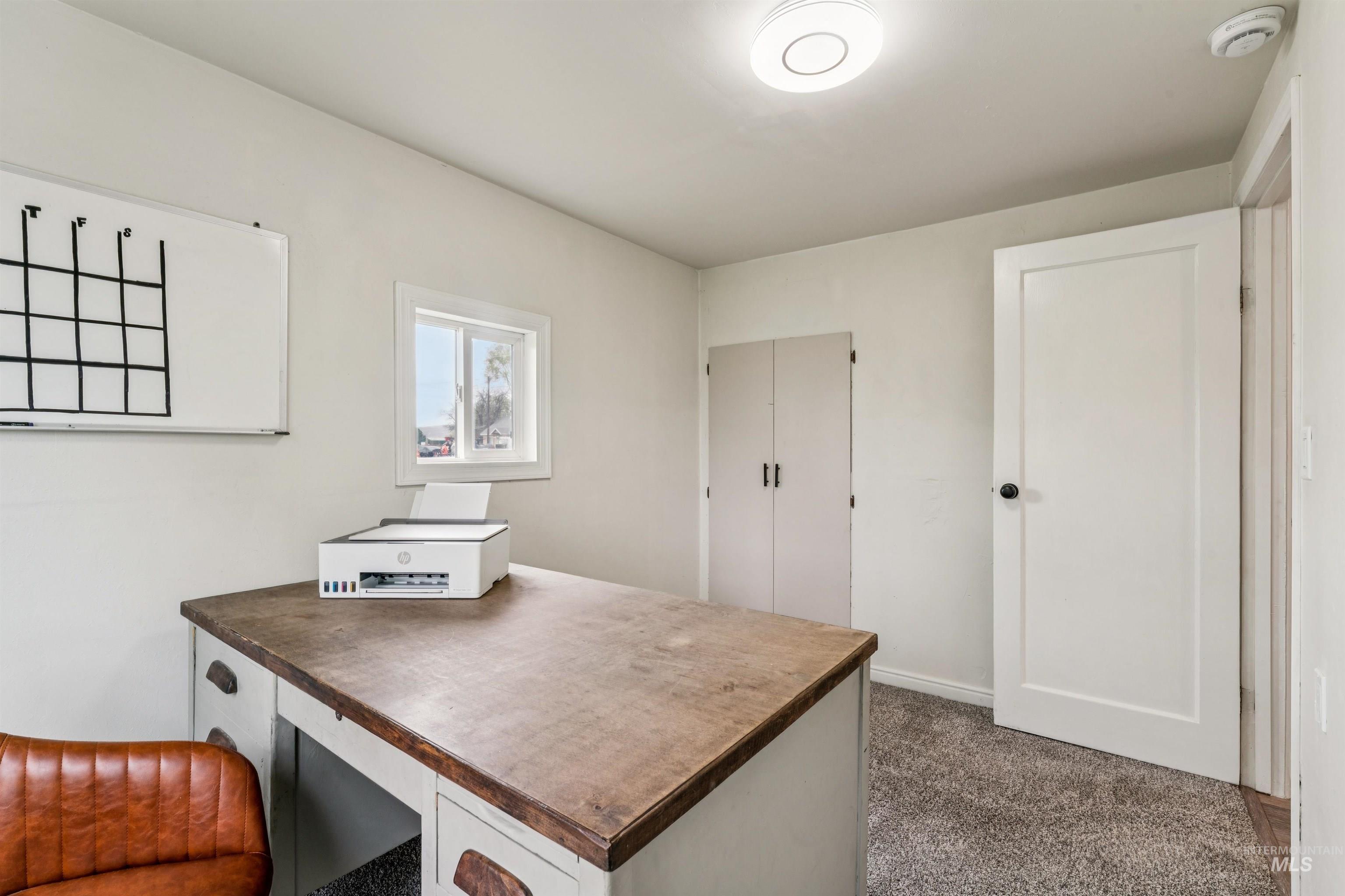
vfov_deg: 73.7
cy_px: 448
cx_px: 672
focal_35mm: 16
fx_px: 598
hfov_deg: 96.7
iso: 400
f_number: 13
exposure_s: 1/13
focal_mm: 16
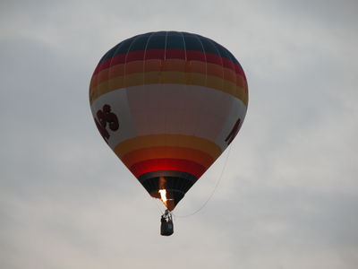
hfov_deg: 9.7
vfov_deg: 7.3
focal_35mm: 203
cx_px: 179
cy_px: 134
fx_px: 2099
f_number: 4.1
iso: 100
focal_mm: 52.4
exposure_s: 1/118
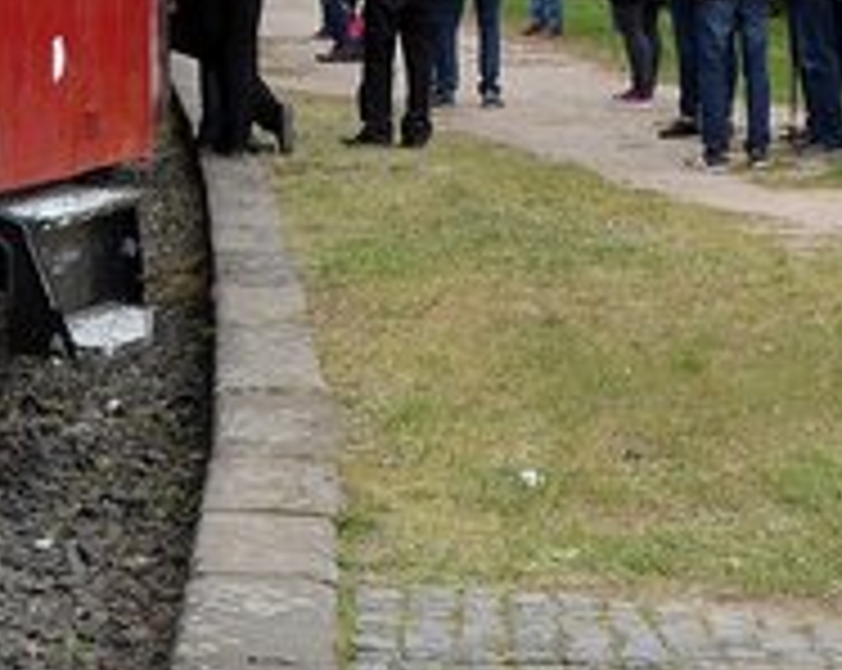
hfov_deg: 11.8
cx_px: 347
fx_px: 4056
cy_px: -324
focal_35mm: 163
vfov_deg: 9.2
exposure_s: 1/400
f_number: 5.6
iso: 250
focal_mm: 18
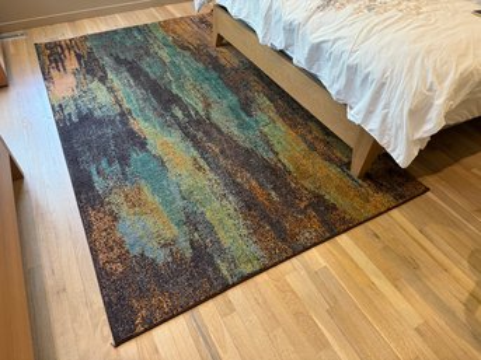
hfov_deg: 71.6
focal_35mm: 24
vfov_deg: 56.8
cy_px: 180
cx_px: 240
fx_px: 333
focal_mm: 6.76
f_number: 1.78
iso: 320
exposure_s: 1/60
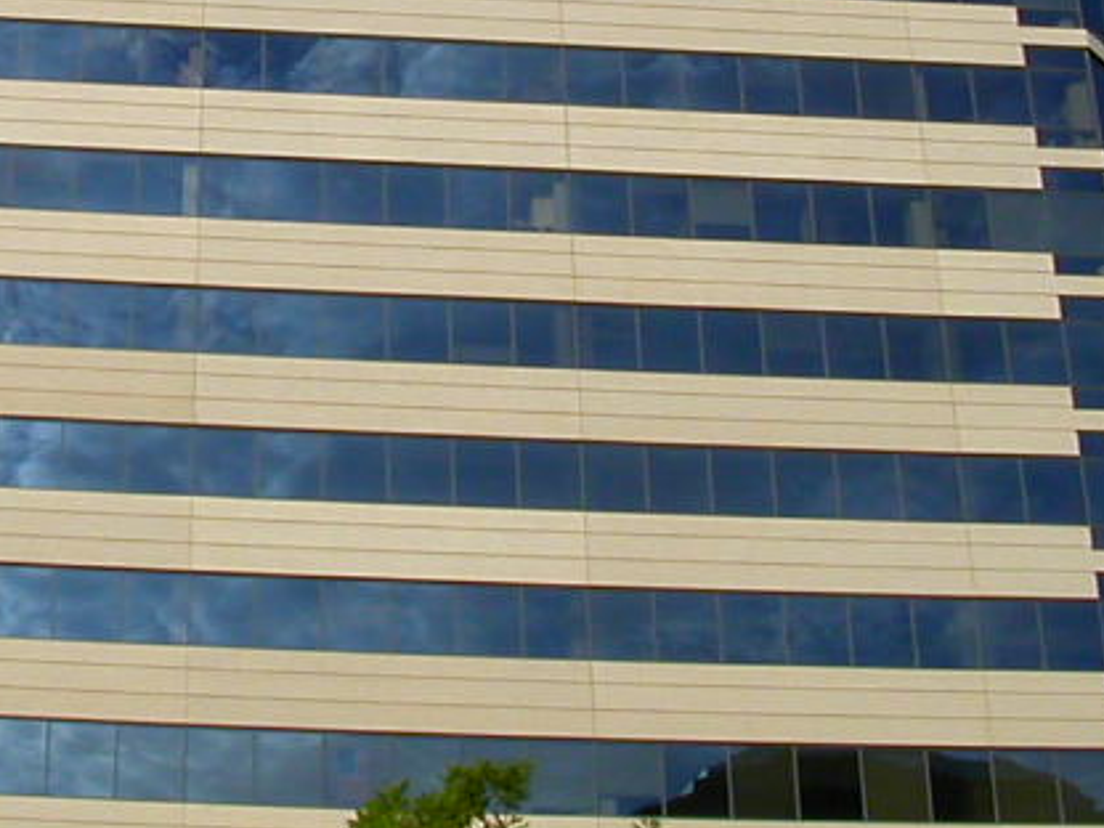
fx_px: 2902
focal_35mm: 91
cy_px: 72
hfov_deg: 21.1
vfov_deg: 16.0
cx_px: 146
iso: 100
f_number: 4.5
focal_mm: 5.6
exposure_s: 1/855
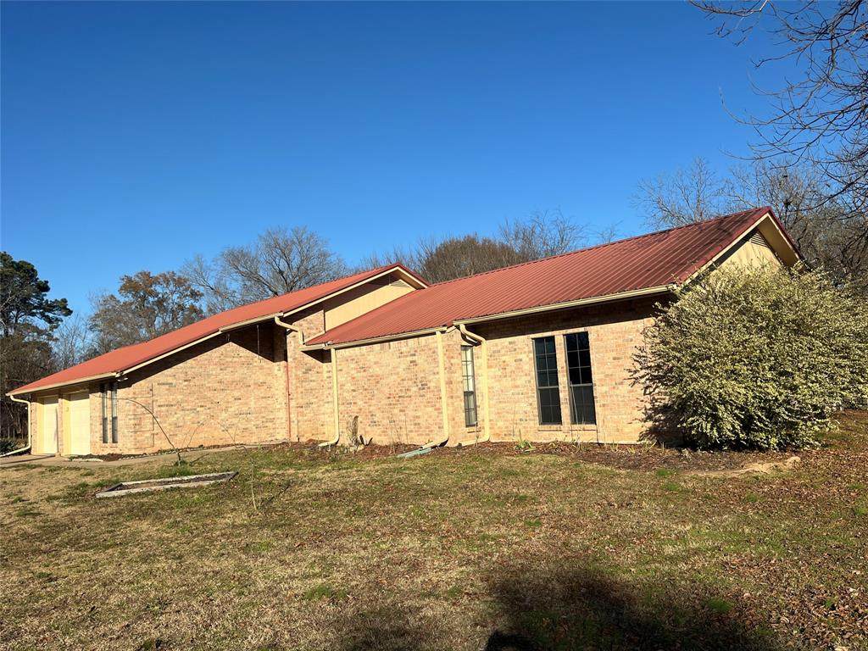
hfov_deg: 67.3
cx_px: 434
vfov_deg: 53.1
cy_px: 326
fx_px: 652
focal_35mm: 26
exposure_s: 1/3876
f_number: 1.6
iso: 50
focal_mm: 5.1
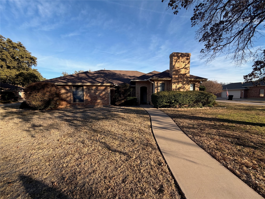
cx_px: 132
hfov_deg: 102.1
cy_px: 100
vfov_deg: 85.7
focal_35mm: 14
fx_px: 107
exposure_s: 1/770
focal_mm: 2.22
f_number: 2.2
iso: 40
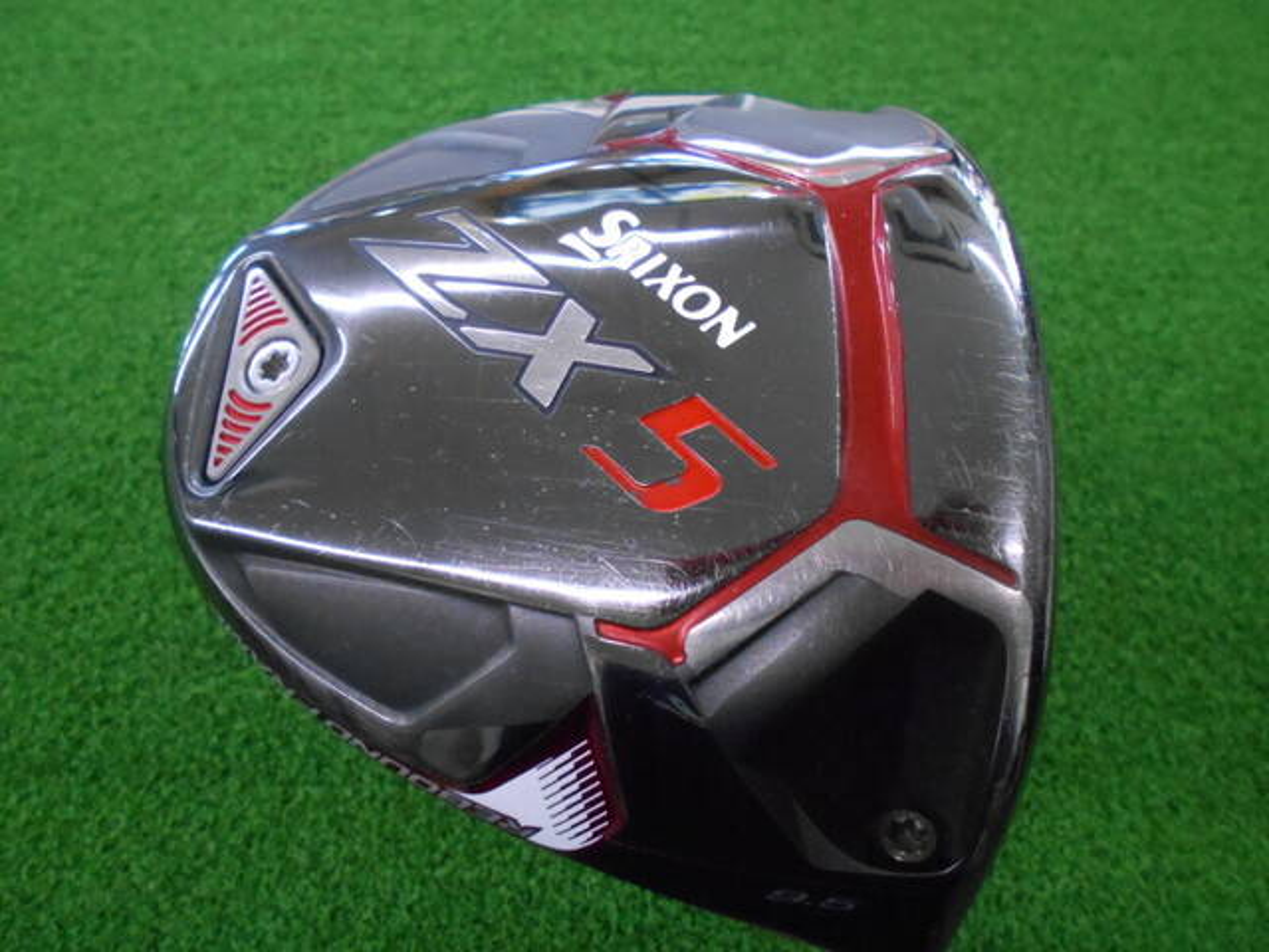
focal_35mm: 26
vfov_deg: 53.1
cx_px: 634
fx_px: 953
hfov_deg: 67.3
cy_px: 476
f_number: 3.2
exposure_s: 1/125
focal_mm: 4.6
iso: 800
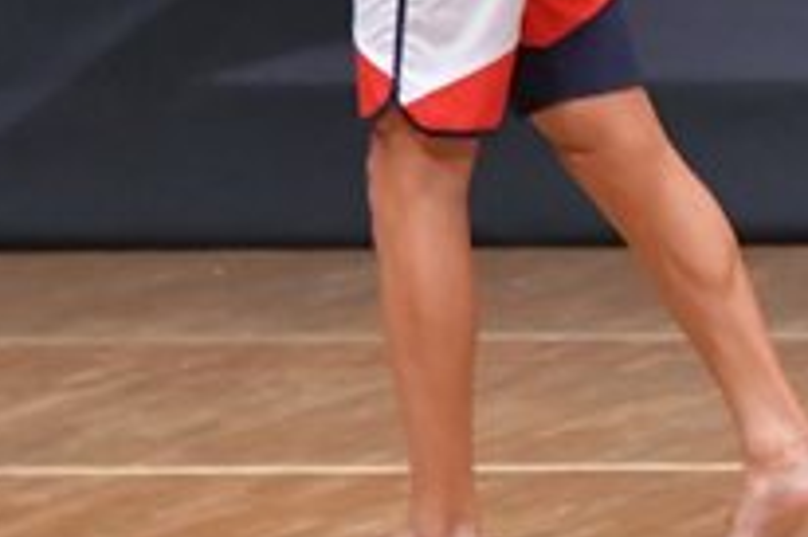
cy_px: -376
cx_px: 1237
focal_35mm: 901
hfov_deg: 2.3
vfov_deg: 1.5
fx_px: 20206
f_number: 5.6
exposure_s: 1/400
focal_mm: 160
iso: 6400
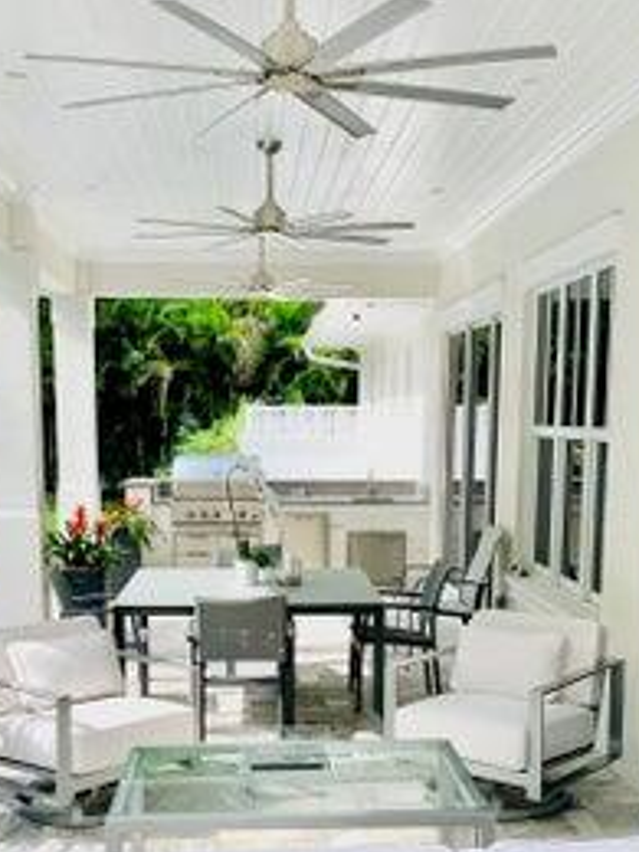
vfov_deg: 39.0
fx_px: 1181
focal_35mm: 48
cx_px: 275
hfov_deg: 30.2
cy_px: 600
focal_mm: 4.25
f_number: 1.8
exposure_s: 1/759
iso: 25
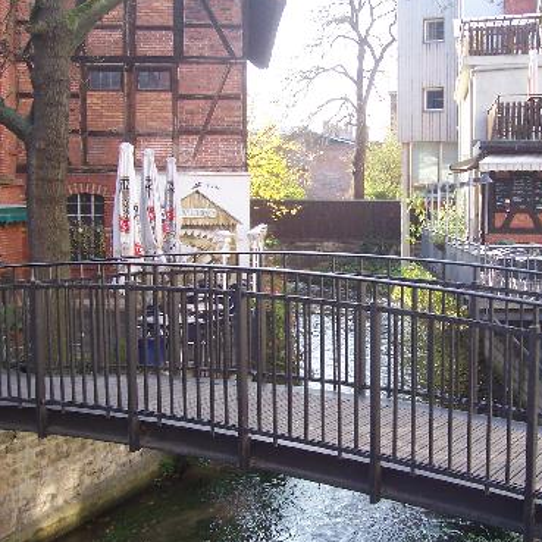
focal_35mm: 46
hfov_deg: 36.4
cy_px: 273
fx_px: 815
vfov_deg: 36.8
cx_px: 360
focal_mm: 5.6
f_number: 2.7
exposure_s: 1/180
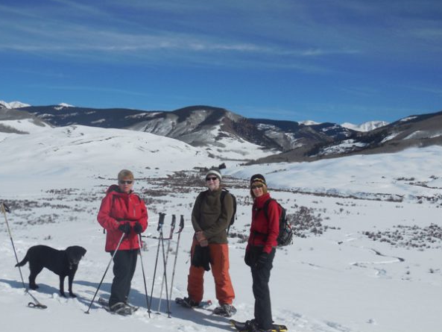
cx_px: 195
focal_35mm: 44
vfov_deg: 32.9
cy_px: 163
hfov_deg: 42.9
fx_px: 562
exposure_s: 1/1250
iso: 125
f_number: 6.8
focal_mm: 6.1
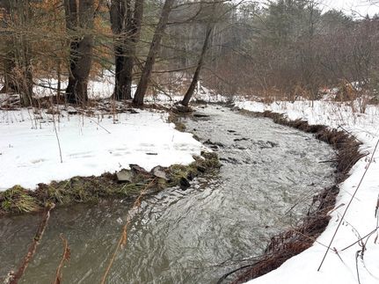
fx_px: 263
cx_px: 190
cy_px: 142
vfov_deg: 56.8
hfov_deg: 71.6
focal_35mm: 24
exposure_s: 1/544
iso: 80
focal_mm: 6.76
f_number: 1.78
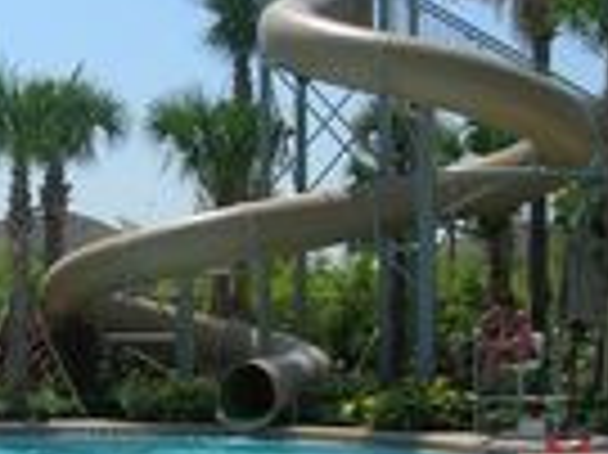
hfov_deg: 20.3
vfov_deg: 15.8
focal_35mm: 93
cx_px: -23
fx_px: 1632
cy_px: 283
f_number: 4.9
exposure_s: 1/581
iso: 50
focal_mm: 5.7
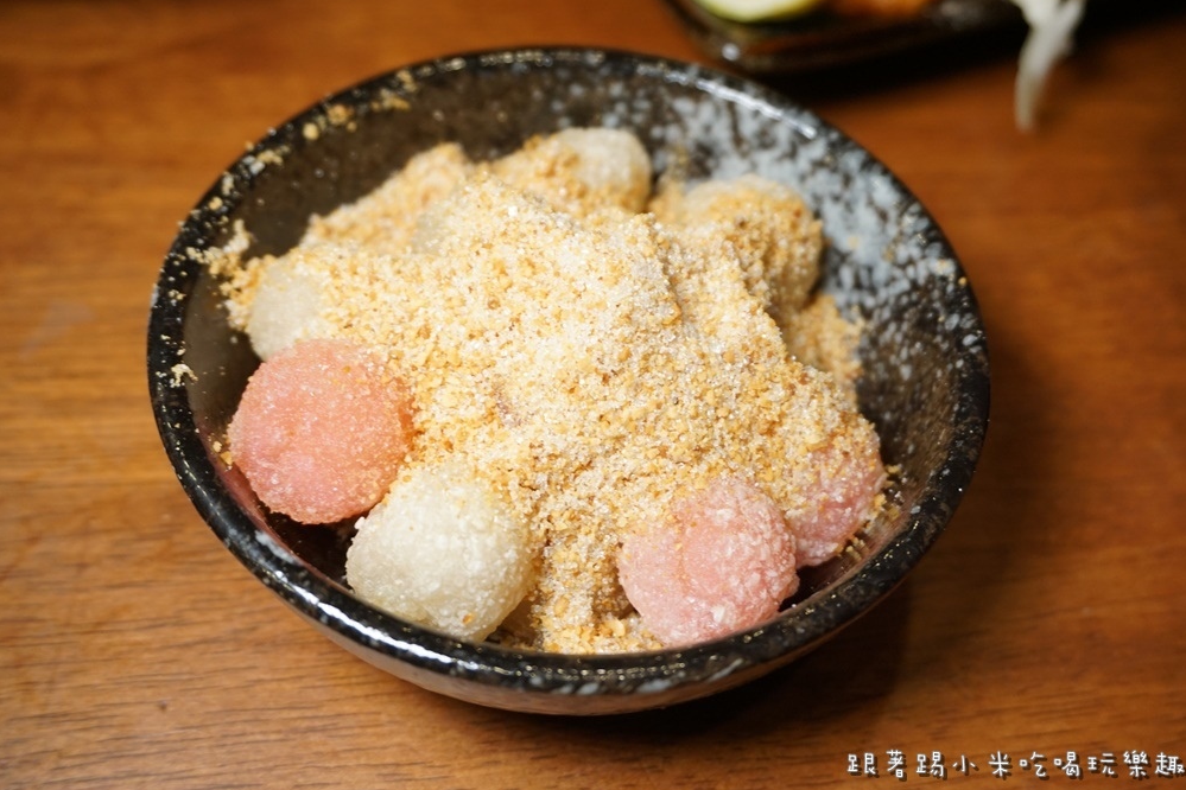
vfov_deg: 32.2
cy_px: 396
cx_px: 603
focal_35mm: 42
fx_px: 1367
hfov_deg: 46.9
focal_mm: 27
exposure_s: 1/60
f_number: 4.5
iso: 640
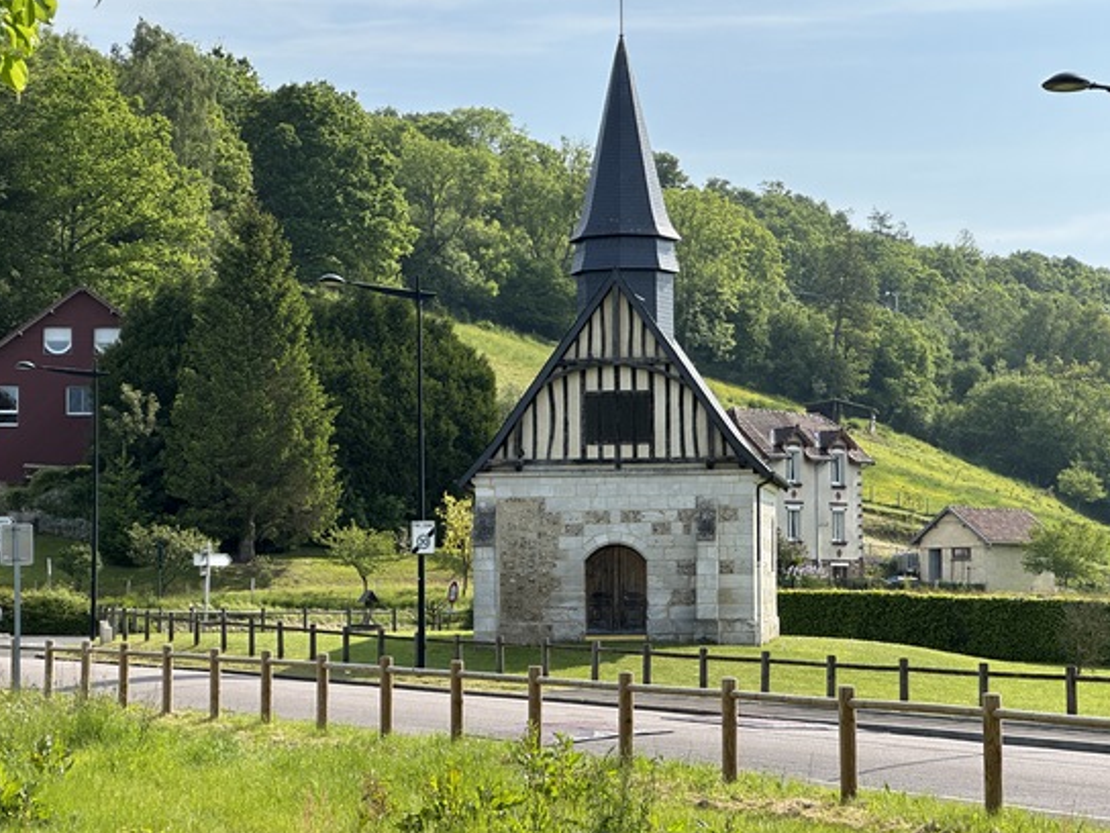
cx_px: 590
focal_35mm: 85
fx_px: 2726
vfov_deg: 17.4
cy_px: 412
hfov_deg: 23.0
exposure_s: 1/669
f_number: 2.8
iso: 32
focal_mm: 9
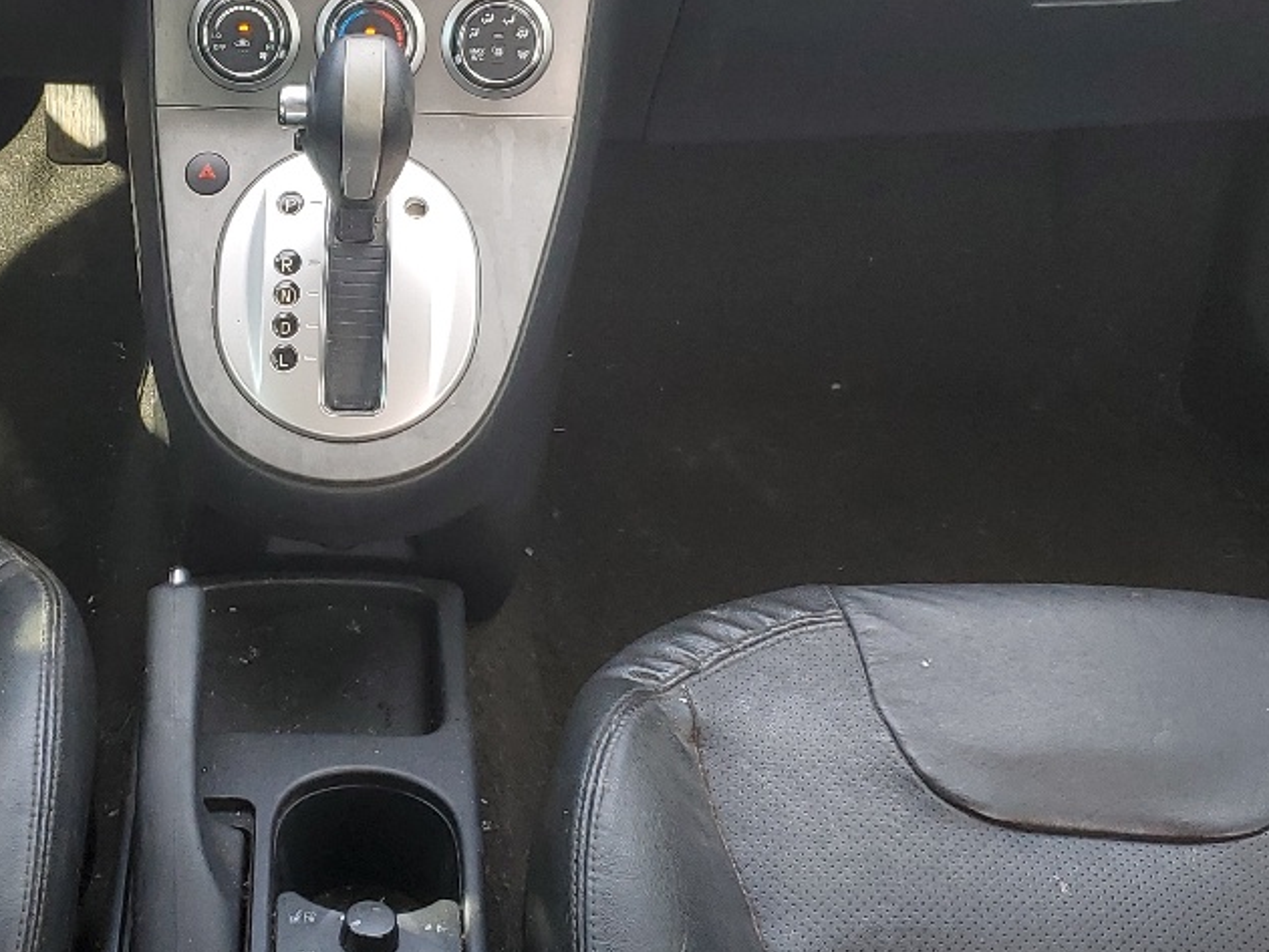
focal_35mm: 66
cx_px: 375
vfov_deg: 22.2
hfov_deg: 29.1
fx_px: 2420
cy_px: 336
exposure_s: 1/120
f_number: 1.5
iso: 52
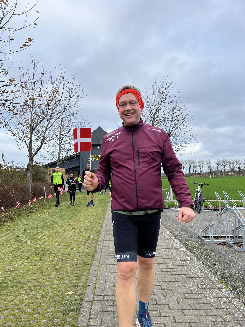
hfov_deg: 53.1
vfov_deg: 67.3
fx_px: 245
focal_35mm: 26
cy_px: 164
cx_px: 122
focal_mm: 5.7
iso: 50
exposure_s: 1/780
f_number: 1.5
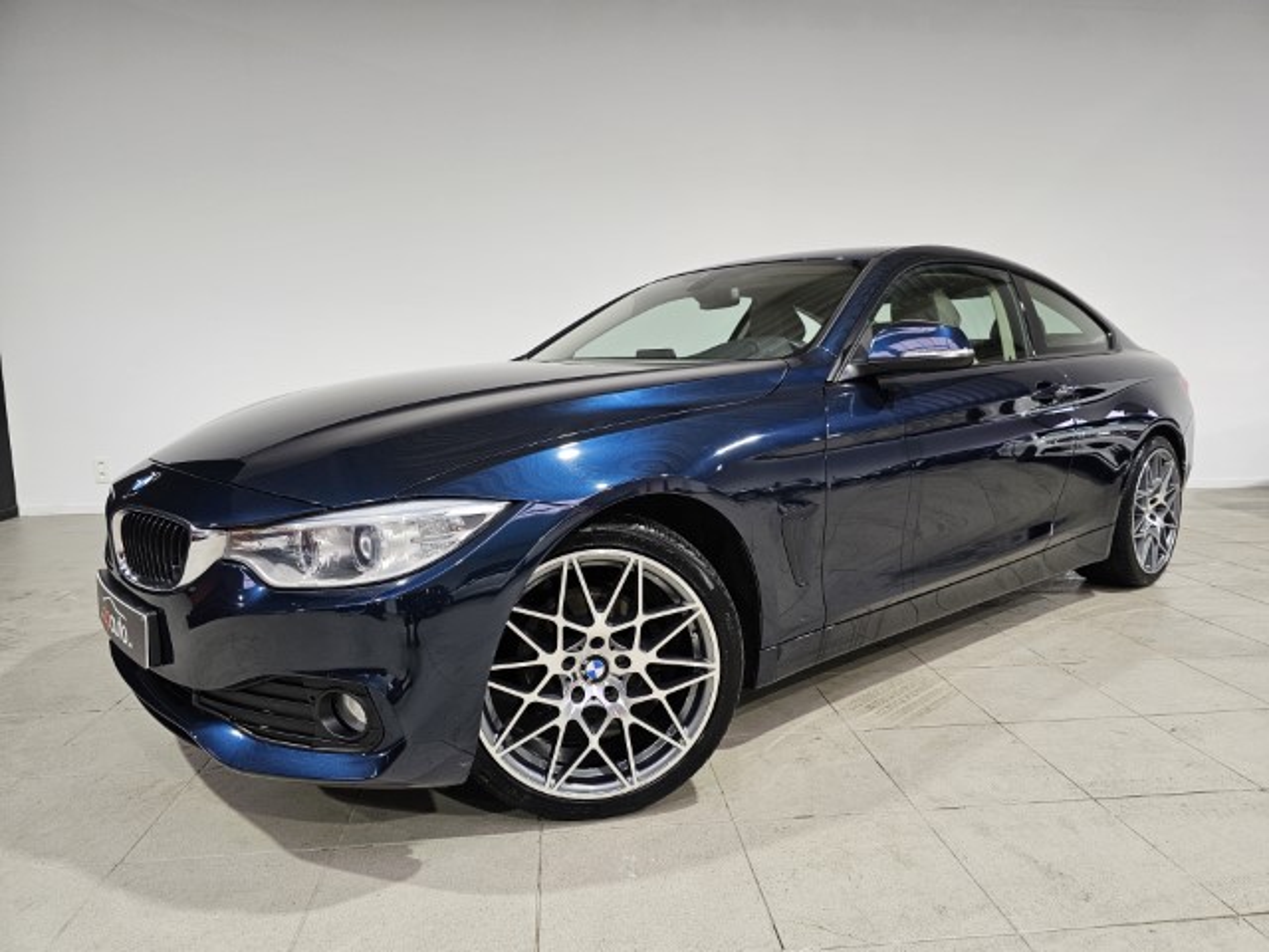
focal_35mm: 23
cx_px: 634
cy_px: 476
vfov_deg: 58.9
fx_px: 843
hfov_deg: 73.9
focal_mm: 6.3
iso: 200
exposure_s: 1/180
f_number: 1.7
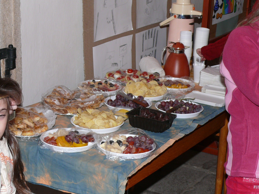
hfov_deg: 23.8
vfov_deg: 18.0
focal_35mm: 82
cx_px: 130
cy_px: 97
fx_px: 614
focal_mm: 12.1
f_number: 3.2
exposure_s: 1/30
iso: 100
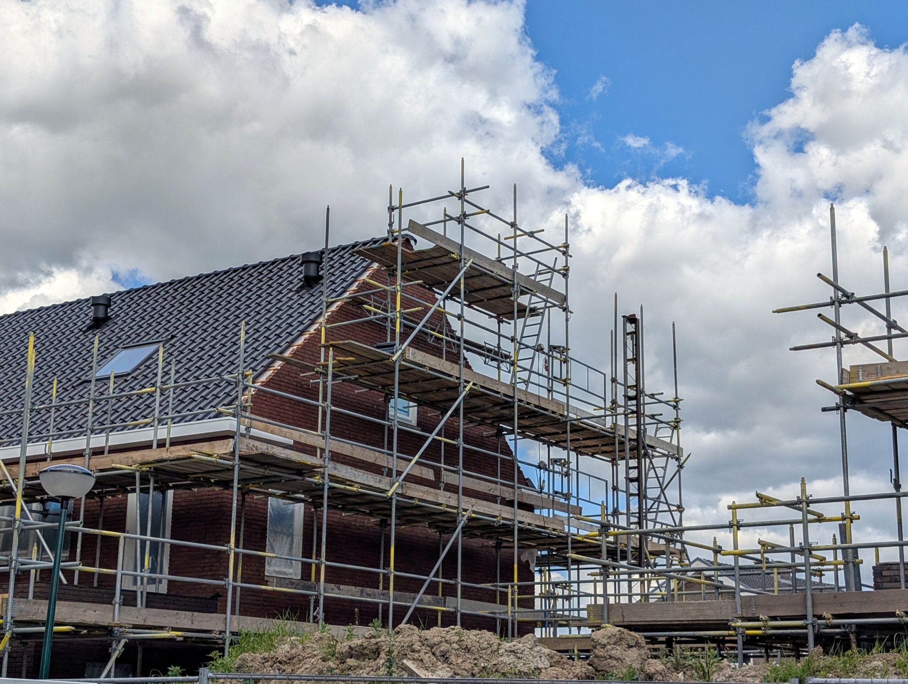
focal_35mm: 49
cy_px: 342
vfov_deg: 29.8
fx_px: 1287
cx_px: 454
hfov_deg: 38.9
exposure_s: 1/1859
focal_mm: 6.9
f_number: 1.68
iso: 22
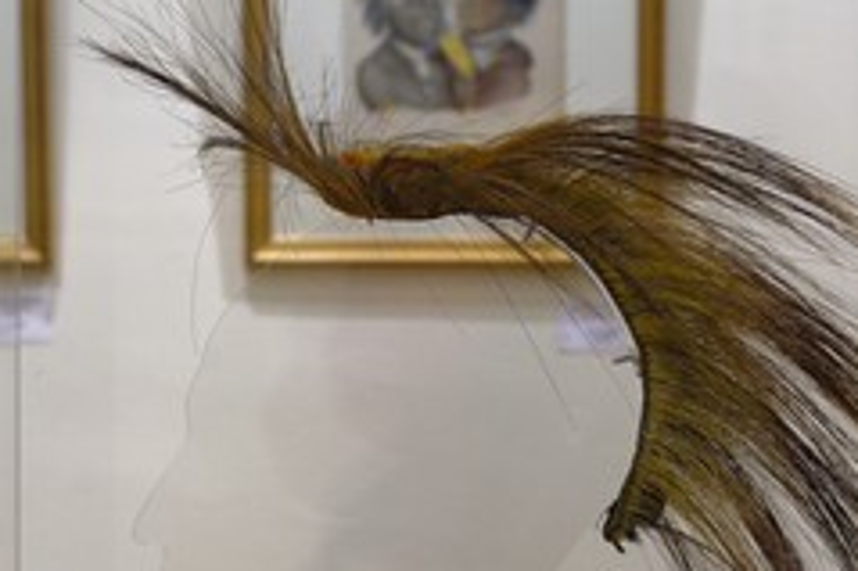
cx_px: 402
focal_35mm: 137
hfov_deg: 15.0
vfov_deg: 10.0
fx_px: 3263
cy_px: 302
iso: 100
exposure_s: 1.1
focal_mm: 52
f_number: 6.3
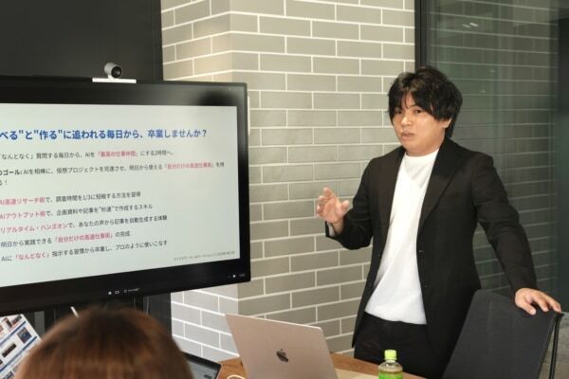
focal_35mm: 36
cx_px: 284
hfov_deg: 53.1
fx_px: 569
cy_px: 190
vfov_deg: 36.9
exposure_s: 1/58
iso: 160
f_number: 3.4
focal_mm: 24.1
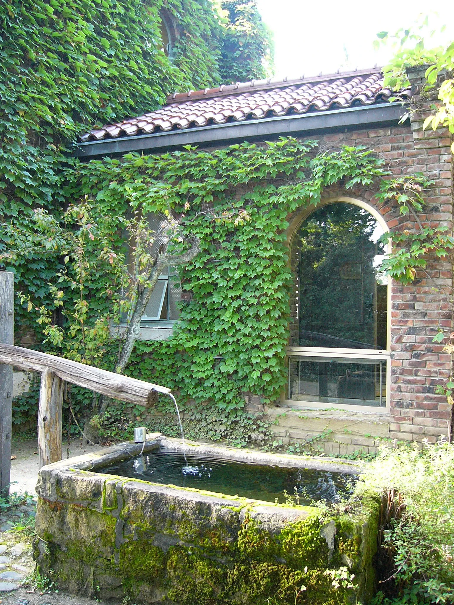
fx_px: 612
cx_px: 227
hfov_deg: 40.7
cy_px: 302
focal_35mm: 35
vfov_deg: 52.6
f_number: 2.8
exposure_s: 1/30
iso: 150
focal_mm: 5.8
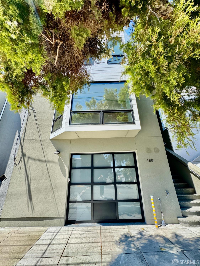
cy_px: 133
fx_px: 108
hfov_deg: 85.7
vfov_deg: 102.1
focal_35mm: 14
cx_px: 100
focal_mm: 2.22
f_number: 2.2
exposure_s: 1/533
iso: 40
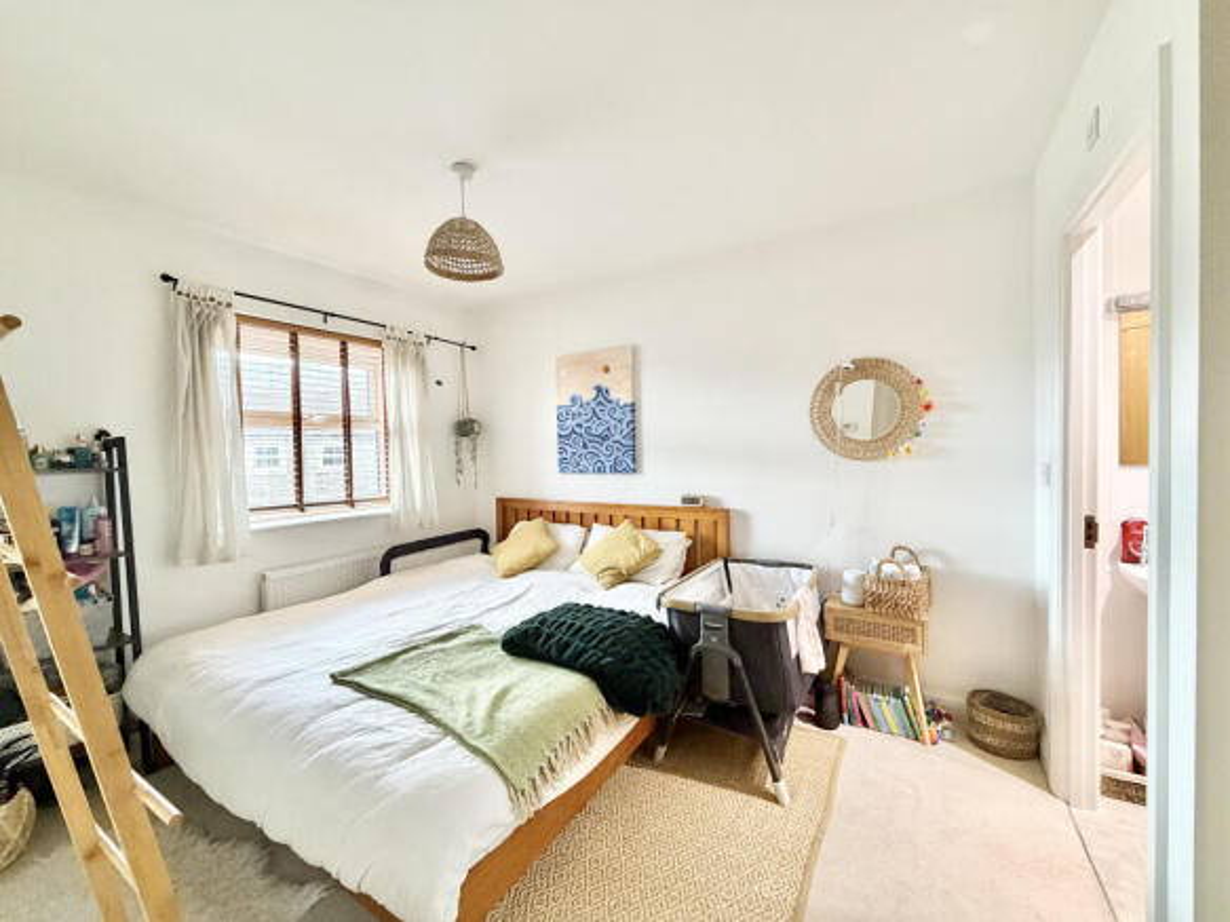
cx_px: 615
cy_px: 461
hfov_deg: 102.1
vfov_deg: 85.7
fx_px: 497
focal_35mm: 14
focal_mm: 2.22
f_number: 2.2
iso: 400
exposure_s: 1/50
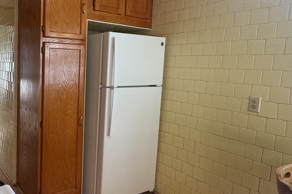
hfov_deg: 57.5
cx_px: 60
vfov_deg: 43.5
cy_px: 84
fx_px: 243
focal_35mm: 30
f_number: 2.2
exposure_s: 1/120
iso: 100
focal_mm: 2.22
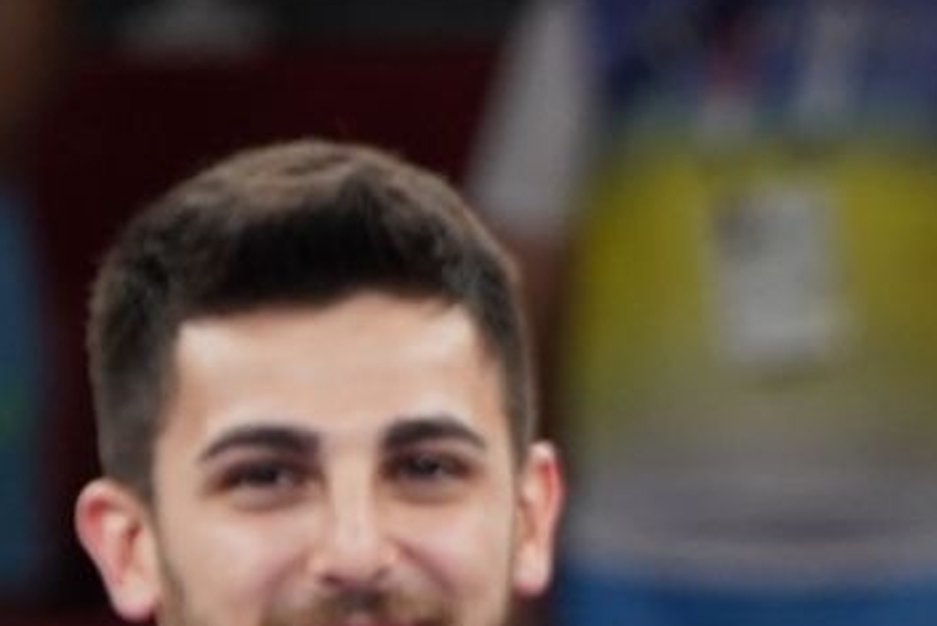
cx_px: 1432
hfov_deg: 1.3
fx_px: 41113
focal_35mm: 1579
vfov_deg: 0.9
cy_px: 1241
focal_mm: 309
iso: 1600
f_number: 5.6
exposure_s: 1/400
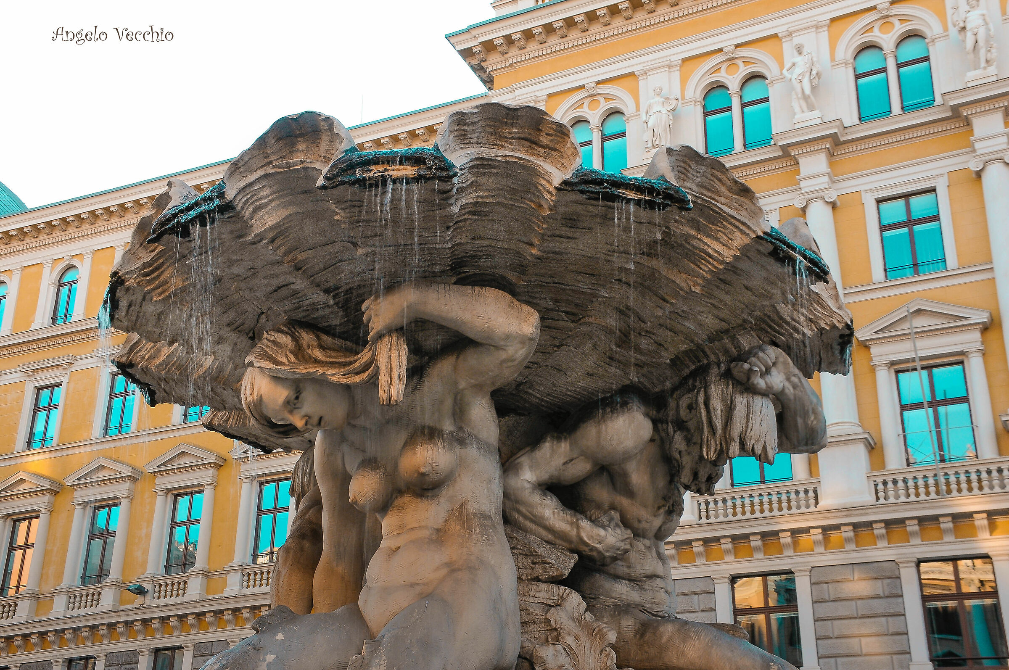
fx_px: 1344
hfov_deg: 41.2
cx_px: 504
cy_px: 335
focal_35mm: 48
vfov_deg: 28.0
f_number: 18
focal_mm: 32
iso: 200
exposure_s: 1/15
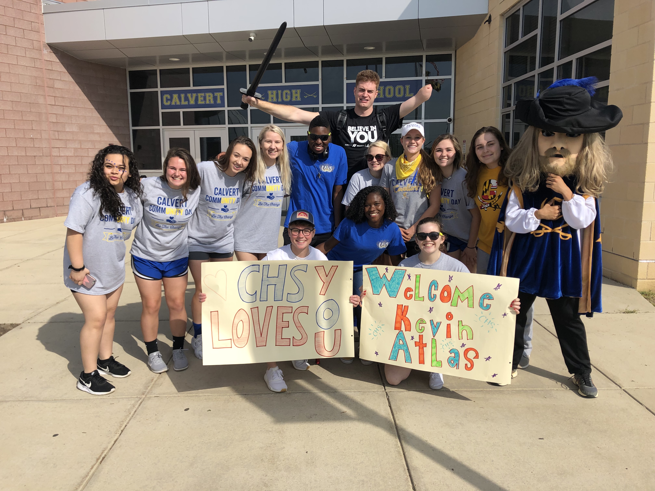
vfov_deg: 49.7
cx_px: 328
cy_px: 246
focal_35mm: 28
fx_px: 530
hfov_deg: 63.4
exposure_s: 1/3003
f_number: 1.8
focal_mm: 3.99
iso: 20
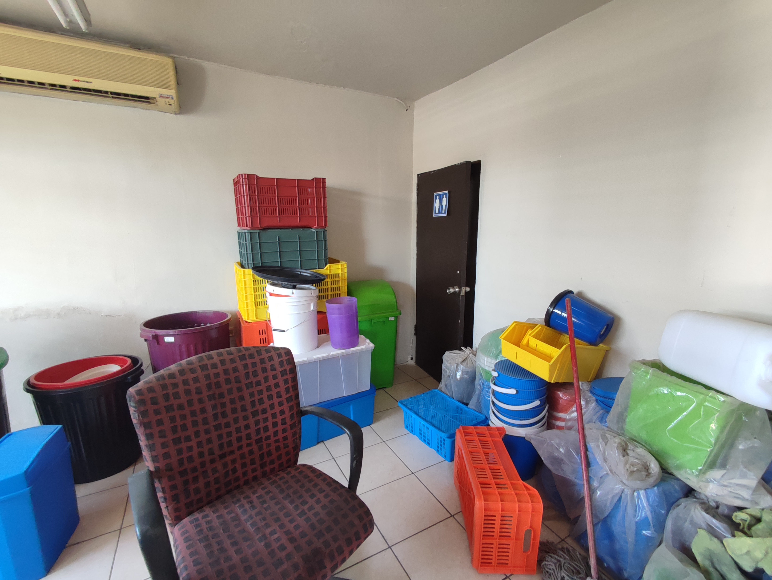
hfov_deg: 94.5
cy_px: 290
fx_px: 357
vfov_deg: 78.2
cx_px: 386
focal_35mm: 16
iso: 373
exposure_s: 1/30
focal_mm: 1.65
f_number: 2.2
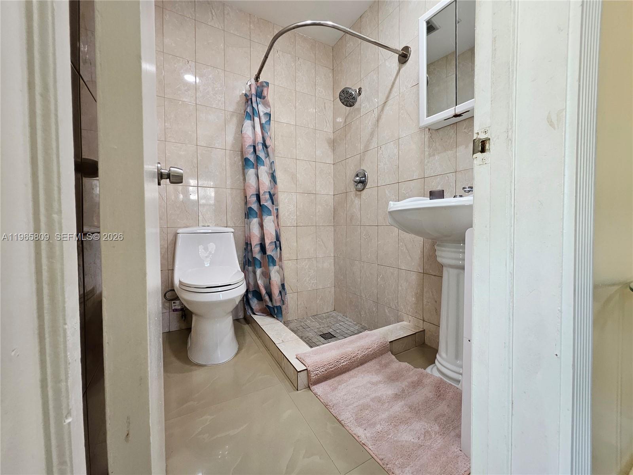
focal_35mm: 13
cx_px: 316
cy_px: 238
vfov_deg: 89.9
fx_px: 238
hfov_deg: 106.2
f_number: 2.2
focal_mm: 1.74
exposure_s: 1/60
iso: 100
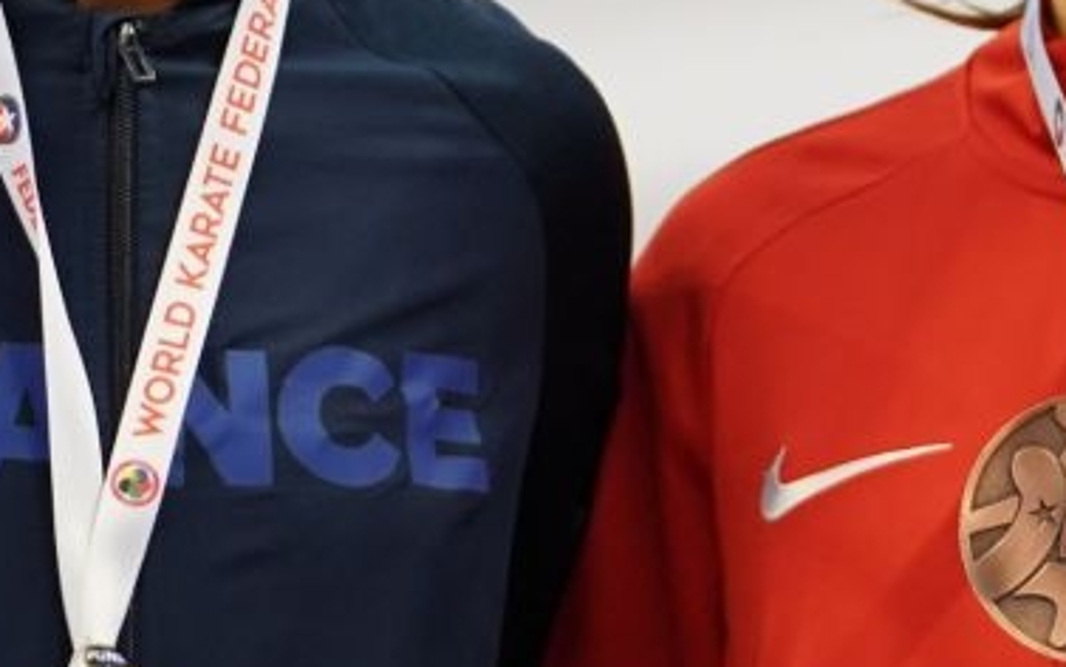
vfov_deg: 2.0
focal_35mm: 662
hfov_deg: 3.2
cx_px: 560
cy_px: 274
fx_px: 19241
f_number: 2.8
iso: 1250
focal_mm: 136
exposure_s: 1/250
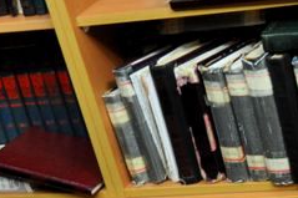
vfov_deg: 8.8
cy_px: 262
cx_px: 364
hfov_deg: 13.0
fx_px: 1274
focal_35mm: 154
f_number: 4
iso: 720
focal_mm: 24
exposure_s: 1/60
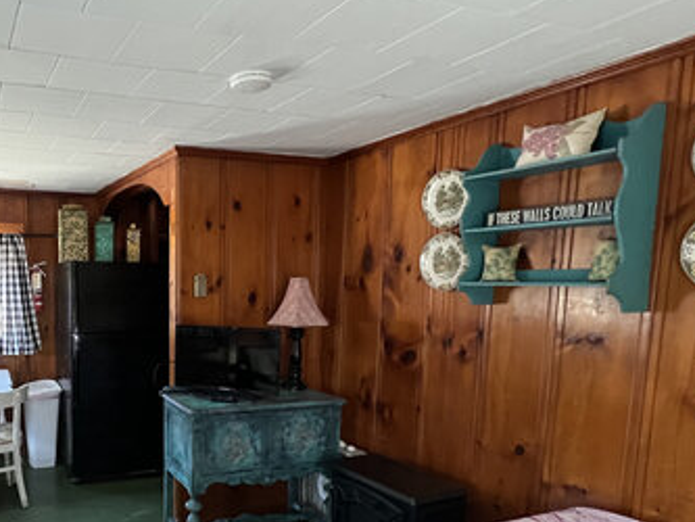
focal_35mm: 25
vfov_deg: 54.0
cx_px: 142
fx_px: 502
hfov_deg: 63.5
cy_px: 338
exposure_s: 1/60
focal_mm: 1.57
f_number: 1.8
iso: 640
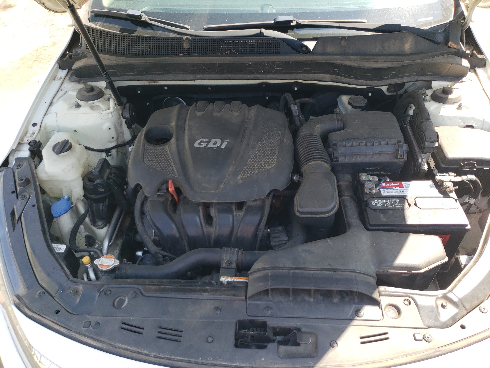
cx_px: 245
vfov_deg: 53.1
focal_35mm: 26
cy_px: 184
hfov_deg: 67.3
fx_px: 368
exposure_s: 1/455
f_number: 1.5
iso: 50
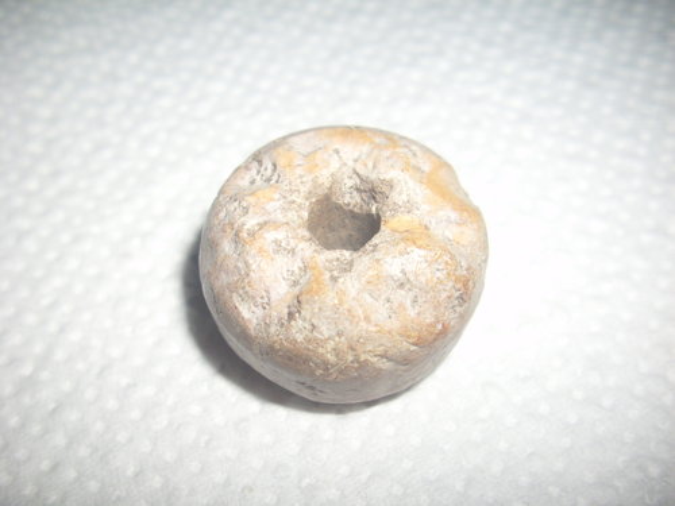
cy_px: 253
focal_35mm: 31
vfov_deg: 45.4
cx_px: 338
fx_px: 604
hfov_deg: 58.4
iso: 50
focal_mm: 6.2
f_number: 5.6
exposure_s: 1/200
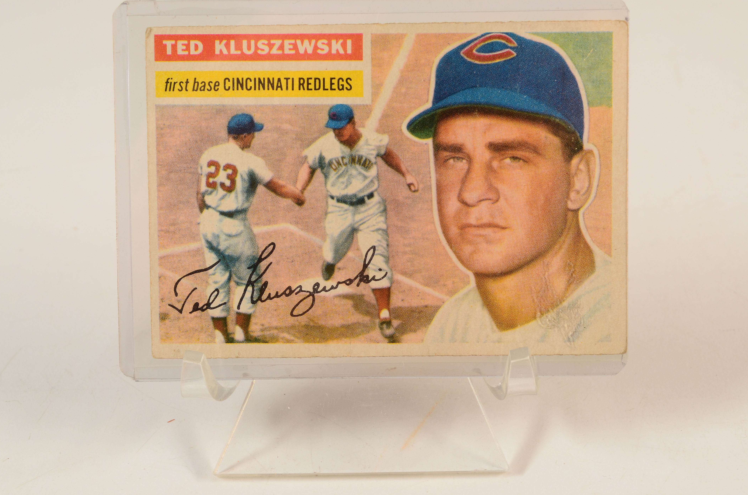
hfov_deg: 25.9
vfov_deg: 17.3
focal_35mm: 79
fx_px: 1629
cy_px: 239
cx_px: 385
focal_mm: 45
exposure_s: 1/160
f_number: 13
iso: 200
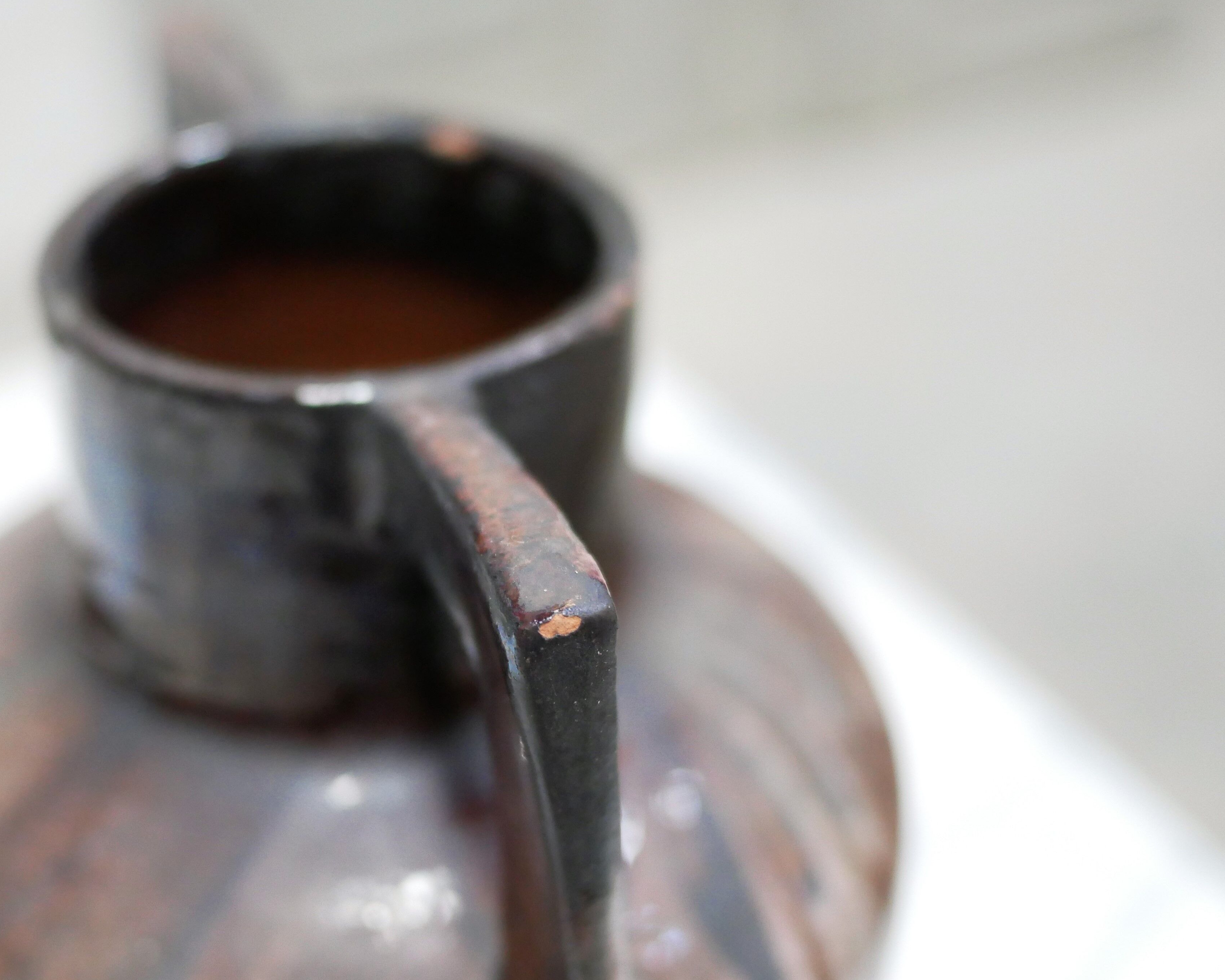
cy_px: 546
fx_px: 1921
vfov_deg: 28.6
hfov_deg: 35.2
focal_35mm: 53
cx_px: 477
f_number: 1.7
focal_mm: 20
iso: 1600
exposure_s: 1/60
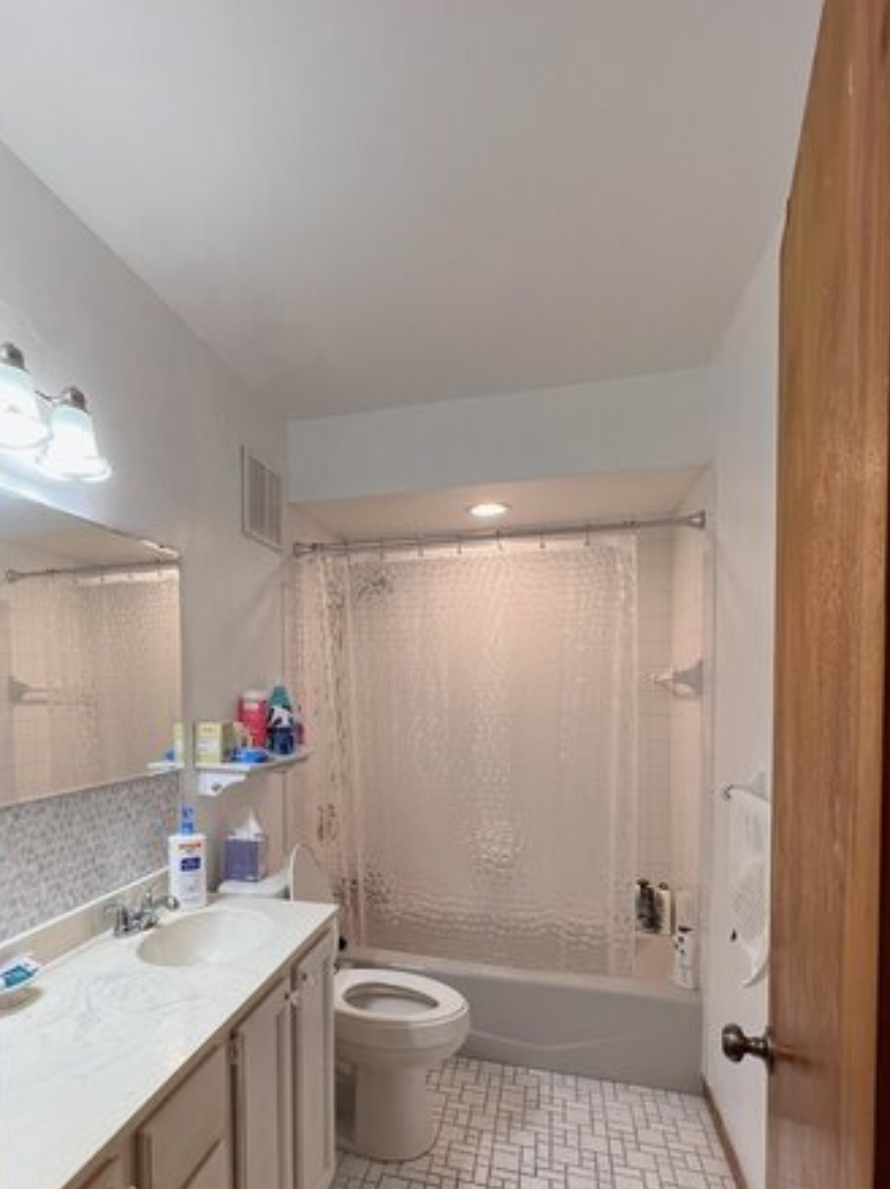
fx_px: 652
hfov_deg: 67.3
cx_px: 317
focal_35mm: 19
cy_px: 717
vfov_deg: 83.6
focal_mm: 1.57
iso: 80
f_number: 1.8
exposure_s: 1/122
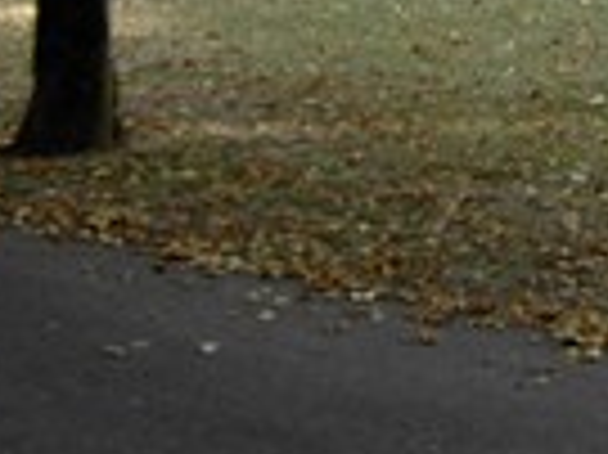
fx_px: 2281
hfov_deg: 14.4
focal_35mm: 130
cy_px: -321
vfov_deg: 10.8
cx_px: 842
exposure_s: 1/80
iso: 100
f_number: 4
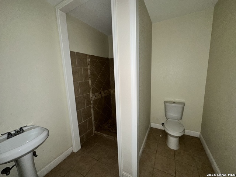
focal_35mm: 14
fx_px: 95
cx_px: 118
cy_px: 88
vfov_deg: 85.7
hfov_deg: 102.1
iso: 125
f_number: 2.2
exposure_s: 1/21
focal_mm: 2.22
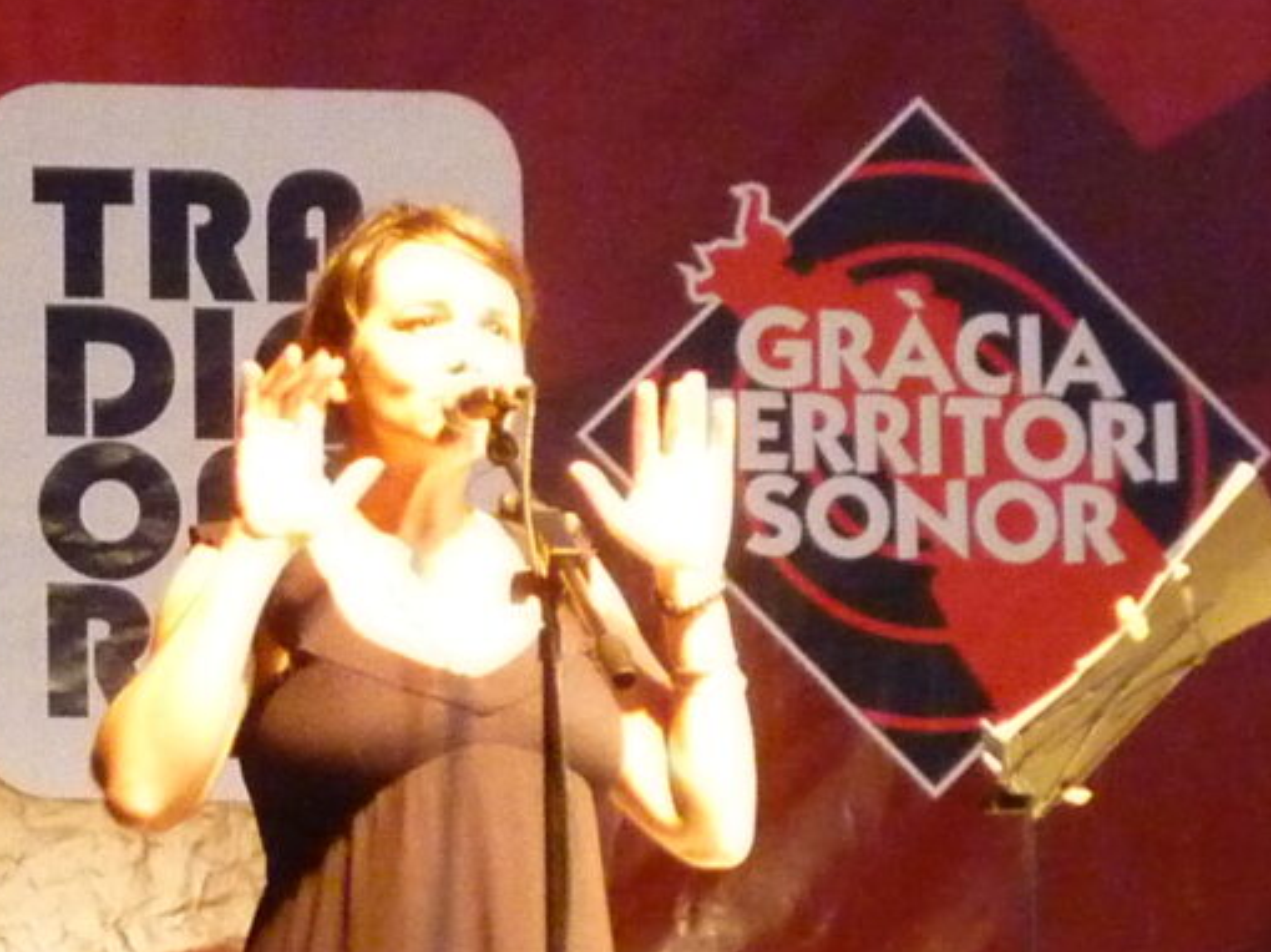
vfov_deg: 6.7
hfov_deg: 8.8
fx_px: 8184
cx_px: 85
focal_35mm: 223
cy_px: 658
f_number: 5.2
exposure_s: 1/8
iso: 800
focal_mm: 10
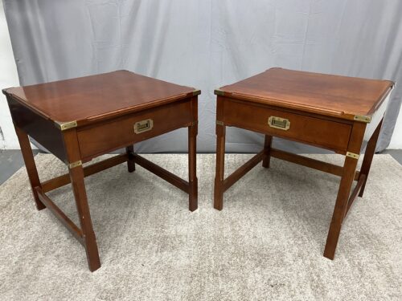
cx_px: 201
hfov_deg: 67.3
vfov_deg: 53.1
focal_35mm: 26
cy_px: 150
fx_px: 302
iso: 320
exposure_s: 1/60
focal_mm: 4.25
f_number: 1.8
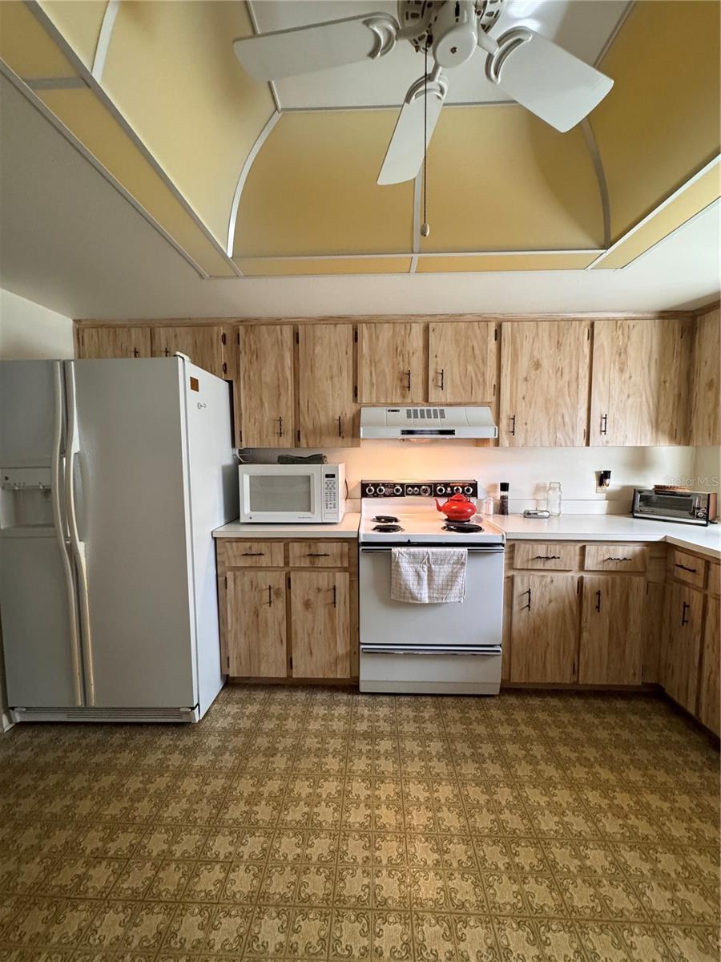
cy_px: 481
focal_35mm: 14
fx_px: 389
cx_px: 360
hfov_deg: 85.7
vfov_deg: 102.1
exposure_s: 1/60
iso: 320
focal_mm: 2.22
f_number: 2.2
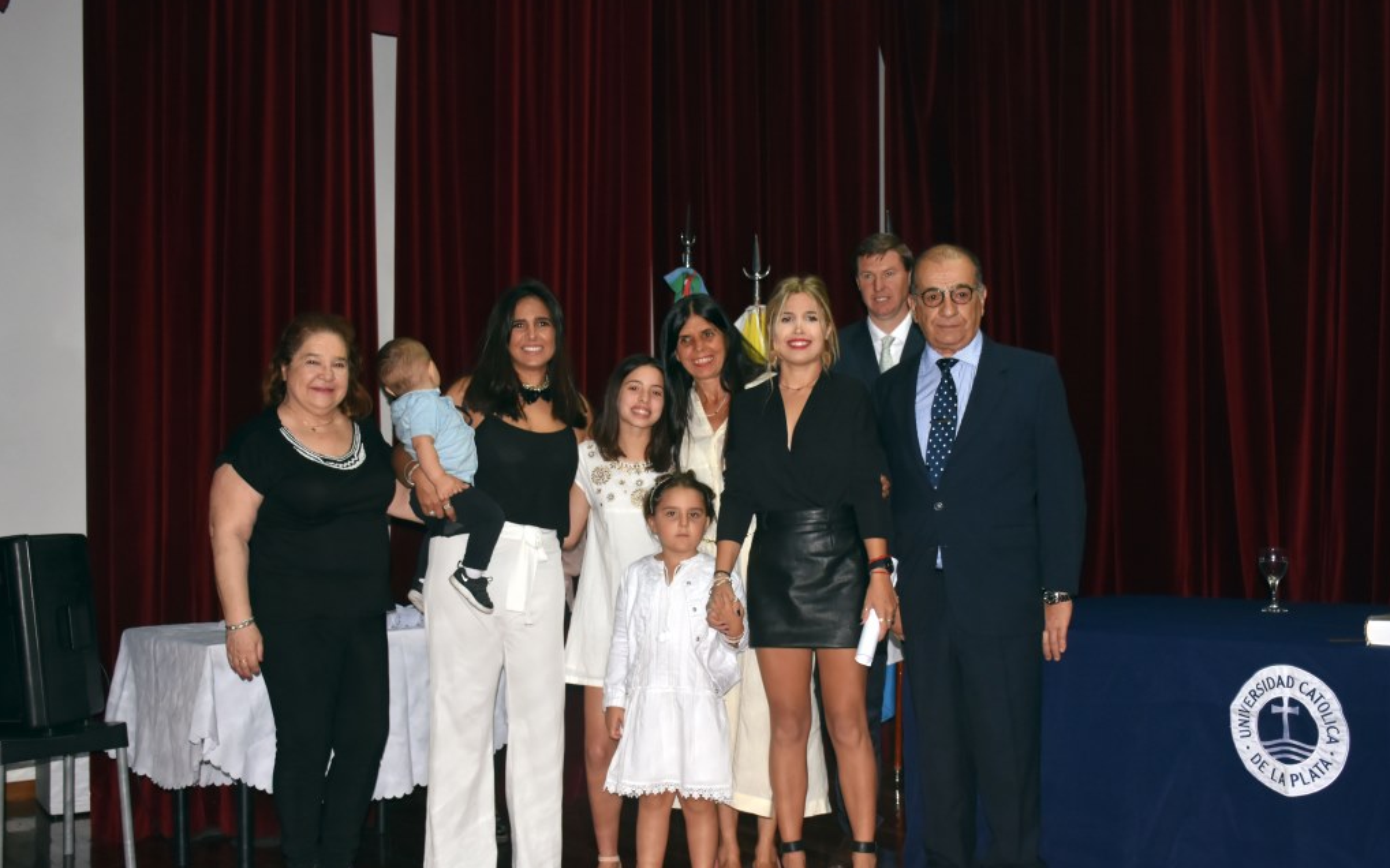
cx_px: 696
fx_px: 1515
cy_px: 452
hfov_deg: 49.3
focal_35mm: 40
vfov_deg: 32.0
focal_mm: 26
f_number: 5
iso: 800
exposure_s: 1/60
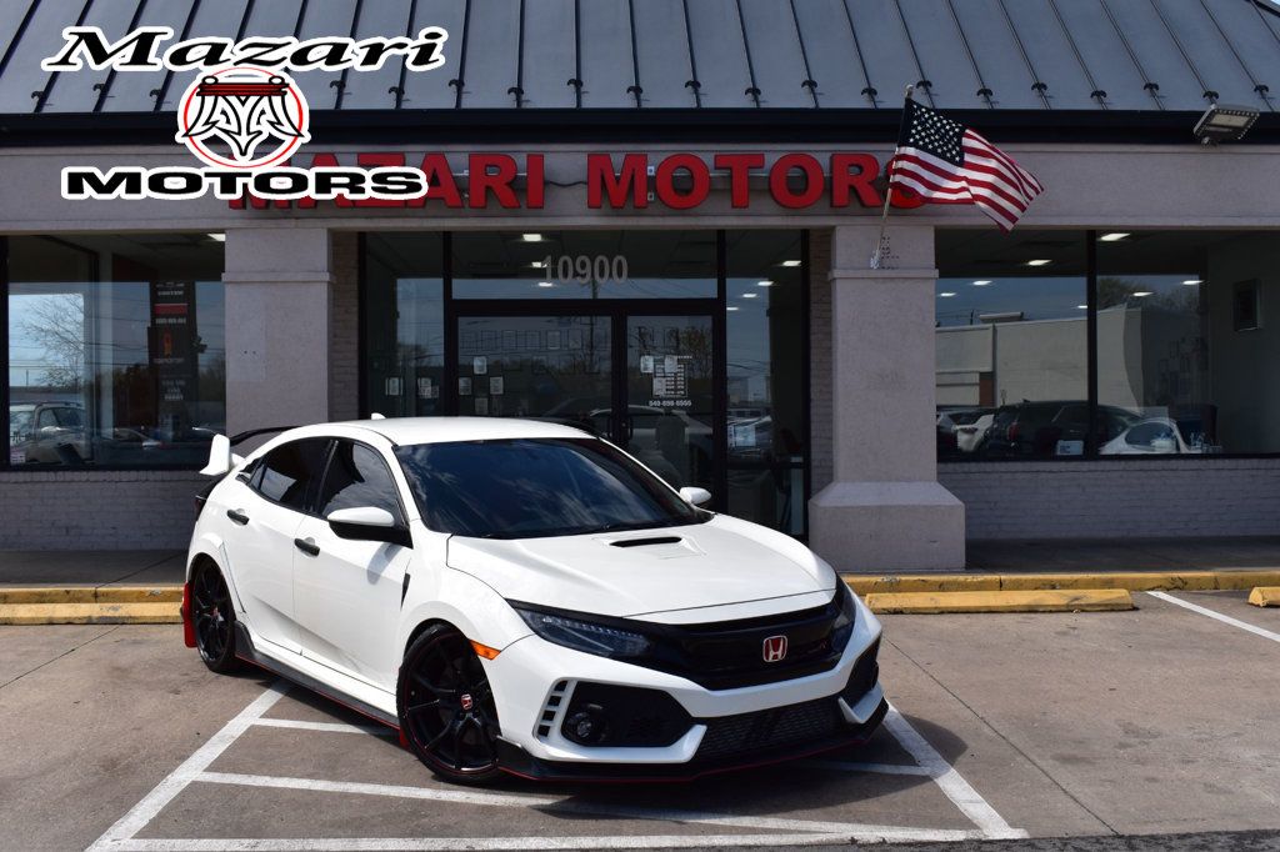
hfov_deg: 49.6
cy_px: 426
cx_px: 640
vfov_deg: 34.2
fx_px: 1386
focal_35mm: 39
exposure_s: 1/500
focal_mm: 26
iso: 250
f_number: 11
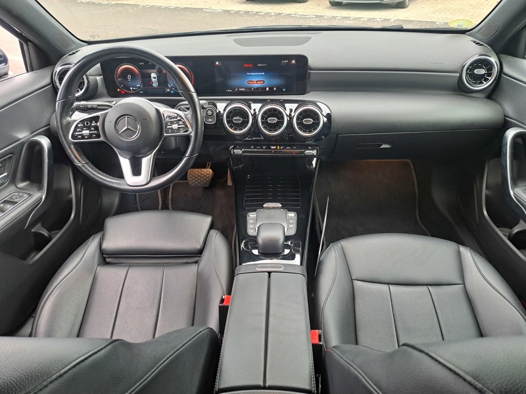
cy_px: 197
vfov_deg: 56.8
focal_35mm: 24
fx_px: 365
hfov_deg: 71.6
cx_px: 263
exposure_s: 1/50
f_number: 1.8
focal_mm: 5.23
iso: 125
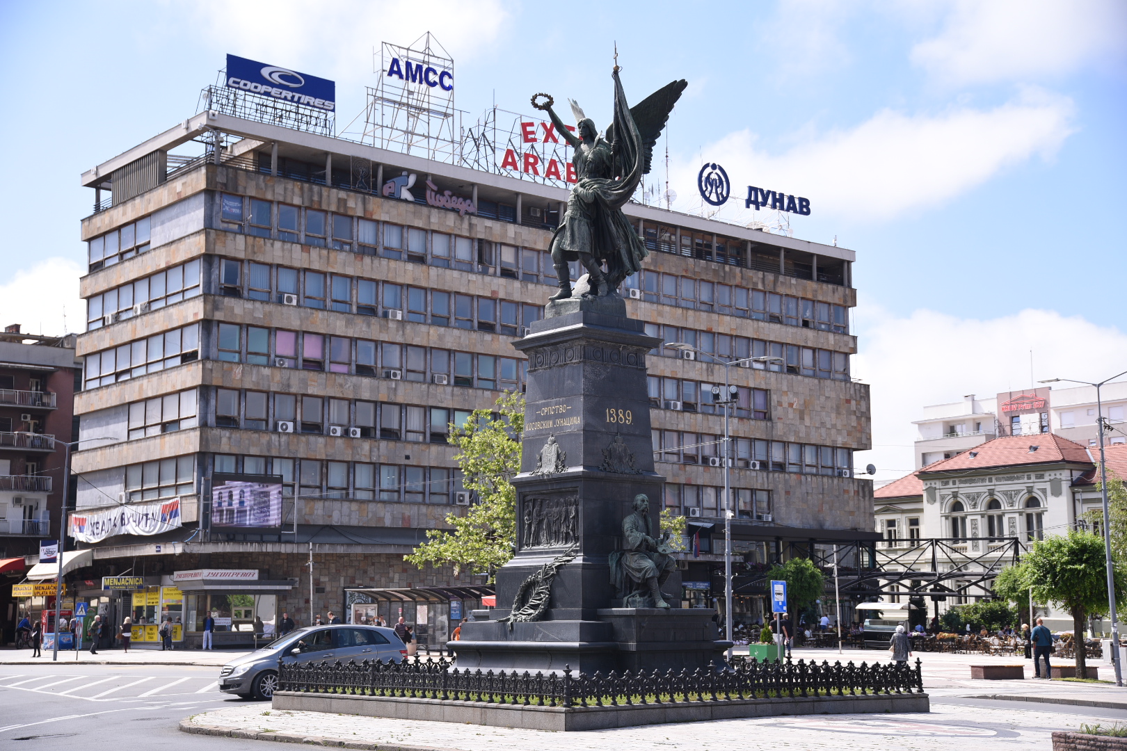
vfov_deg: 26.0
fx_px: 1628
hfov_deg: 38.2
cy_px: 376
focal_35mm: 52
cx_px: 564
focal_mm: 52
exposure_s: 1/640
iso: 100
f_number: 4
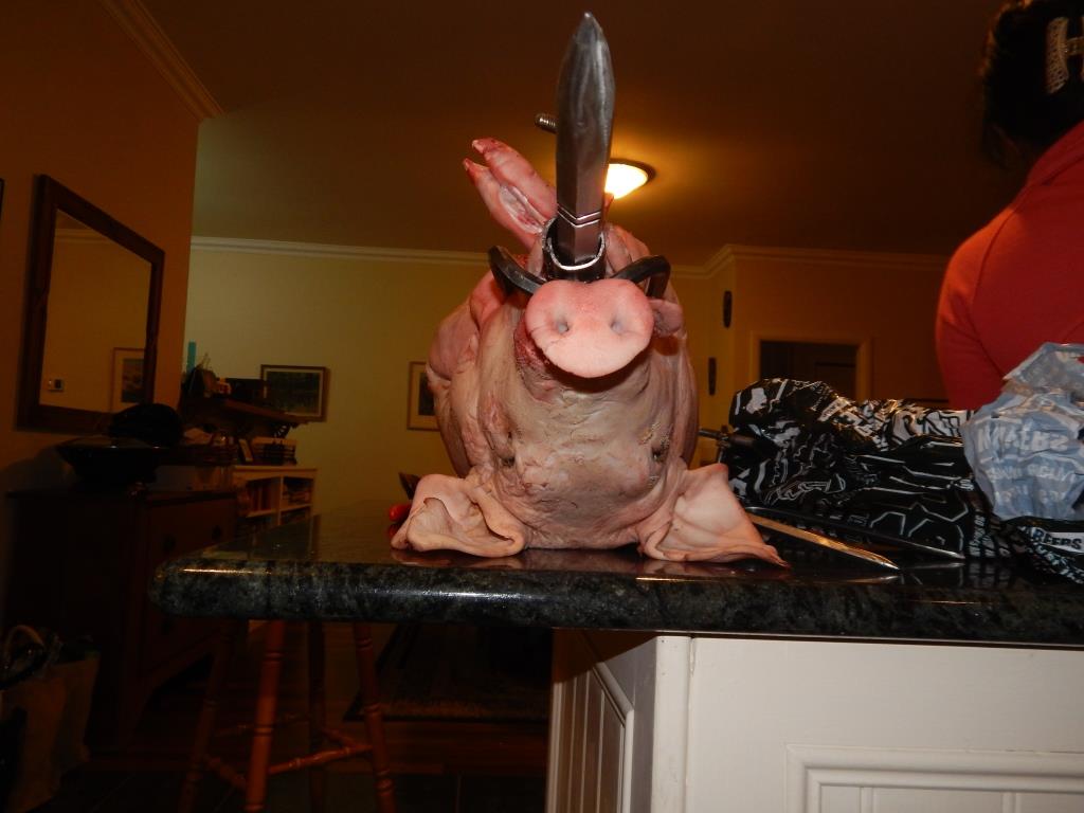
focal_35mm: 25
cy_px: 406
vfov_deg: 54.9
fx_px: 783
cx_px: 542
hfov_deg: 69.4
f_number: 3.1
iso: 200
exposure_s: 1/30
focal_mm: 4.5
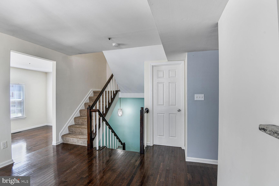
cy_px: 93
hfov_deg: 96.7
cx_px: 140
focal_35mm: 16
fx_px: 124
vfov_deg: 73.7
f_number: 8
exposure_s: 1/8
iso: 200
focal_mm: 16
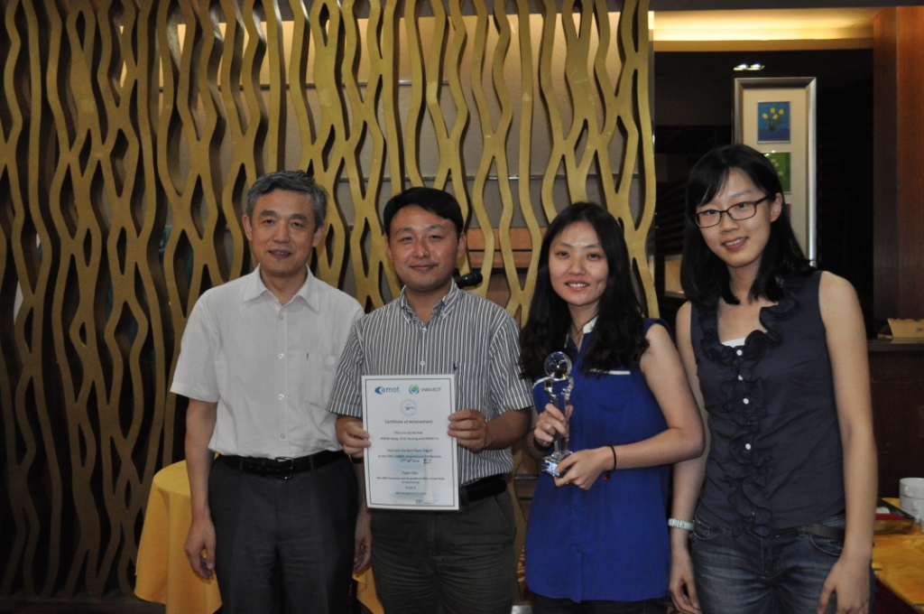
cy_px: 307
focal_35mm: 33
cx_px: 462
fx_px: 846
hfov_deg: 57.3
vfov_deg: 39.9
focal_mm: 22
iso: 1600
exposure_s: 1/60
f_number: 4
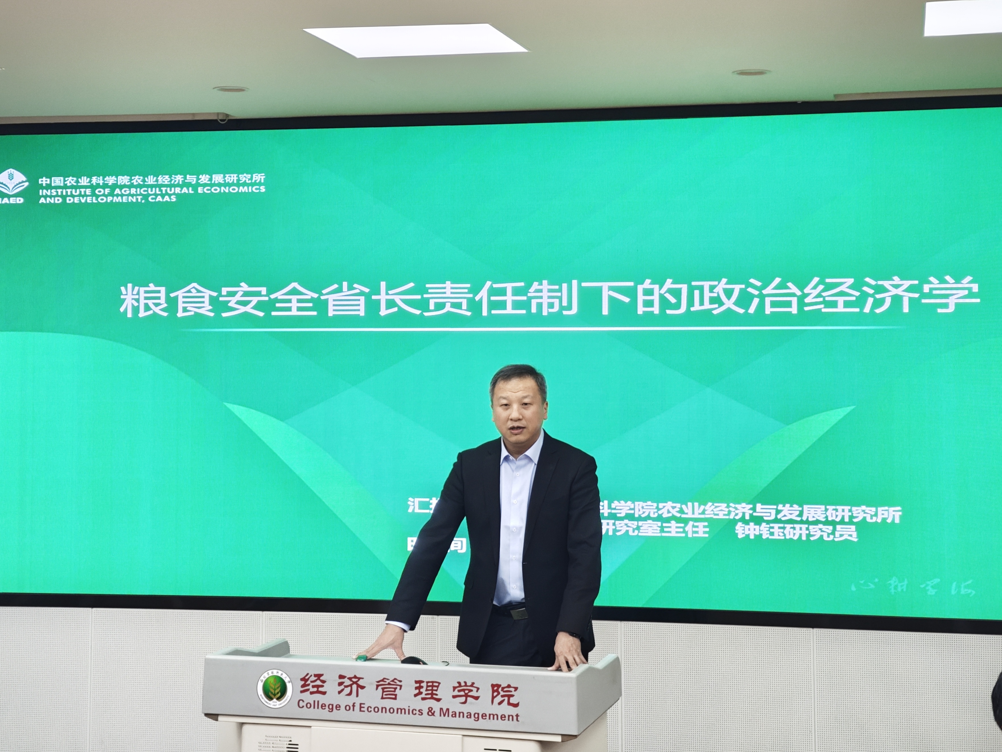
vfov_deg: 24.4
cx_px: 501
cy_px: 376
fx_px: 1737
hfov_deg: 32.2
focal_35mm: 60
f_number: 2
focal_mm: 9
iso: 400
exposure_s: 1/50
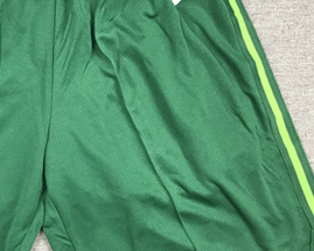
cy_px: 127
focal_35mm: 61
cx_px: 49
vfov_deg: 25.0
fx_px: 567
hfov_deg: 30.0
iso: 32
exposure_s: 1/33
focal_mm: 3.99
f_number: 1.8
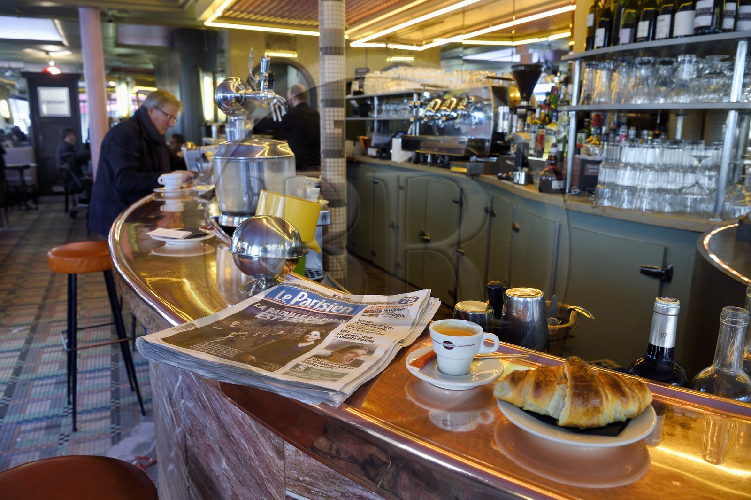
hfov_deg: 63.7
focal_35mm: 29
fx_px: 604
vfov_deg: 44.9
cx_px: 376
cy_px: 250
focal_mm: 29
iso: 800
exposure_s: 1/25
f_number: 7.1
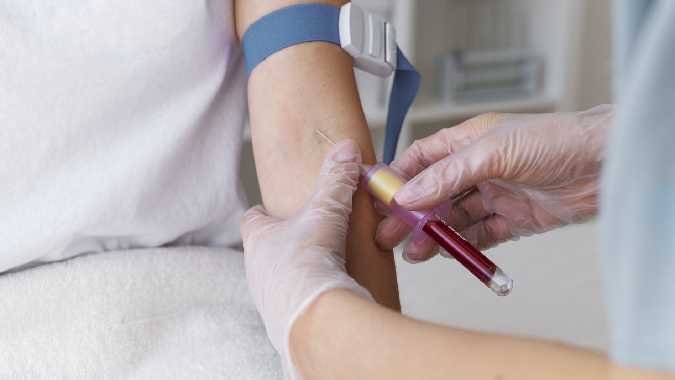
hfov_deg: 39.2
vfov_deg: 22.6
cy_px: 185
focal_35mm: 53
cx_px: 338
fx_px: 949
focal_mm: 50
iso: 640
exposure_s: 1/400
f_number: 5
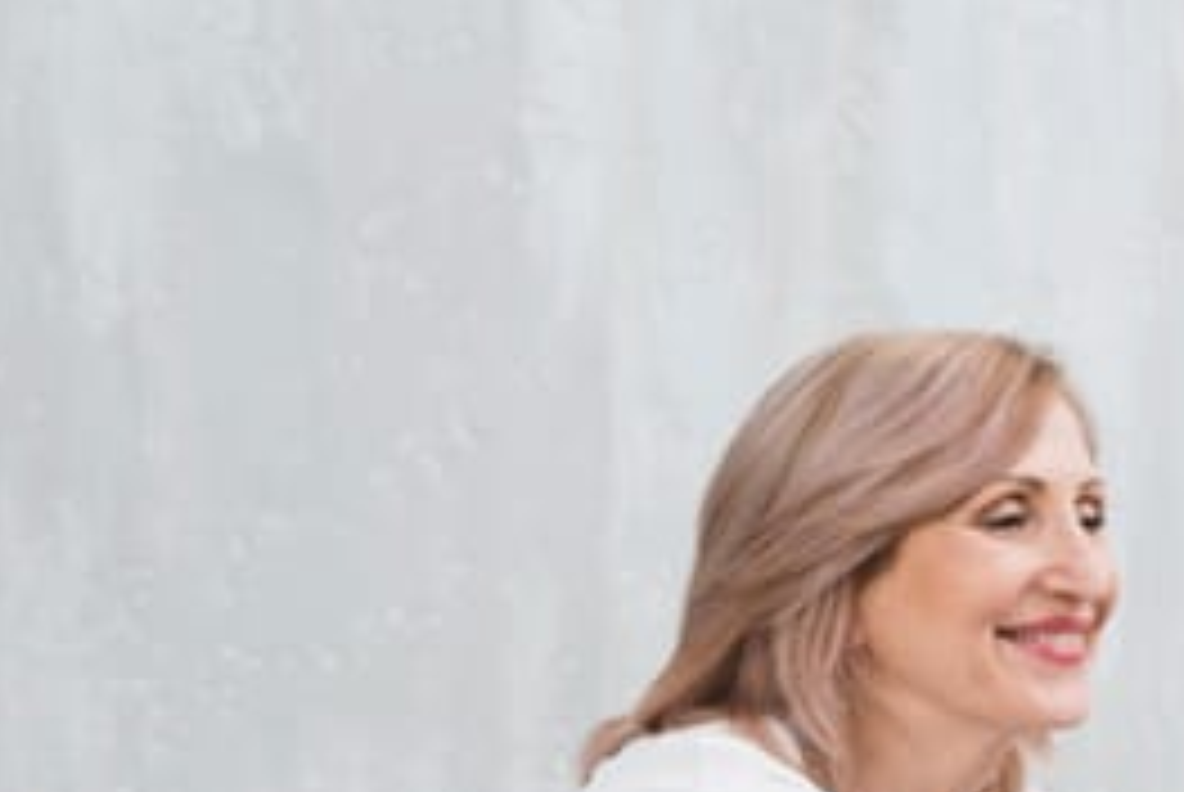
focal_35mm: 228
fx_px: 7507
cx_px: 225
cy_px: 1078
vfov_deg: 6.0
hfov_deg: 9.0
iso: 250
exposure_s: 1/100
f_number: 4.5
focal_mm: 50
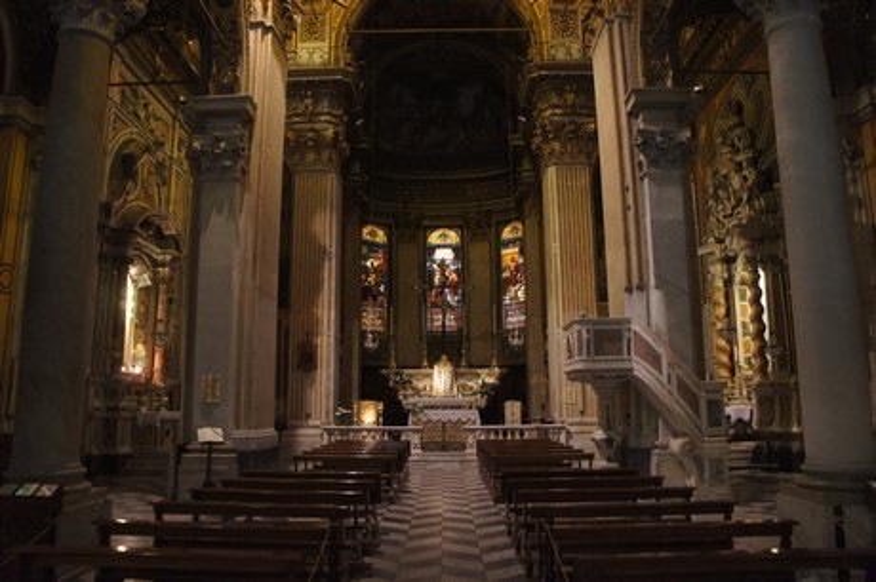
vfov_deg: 47.9
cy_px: 291
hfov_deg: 67.4
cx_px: 438
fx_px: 657
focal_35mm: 27
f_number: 3.5
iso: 4000
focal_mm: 18
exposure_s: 1/30
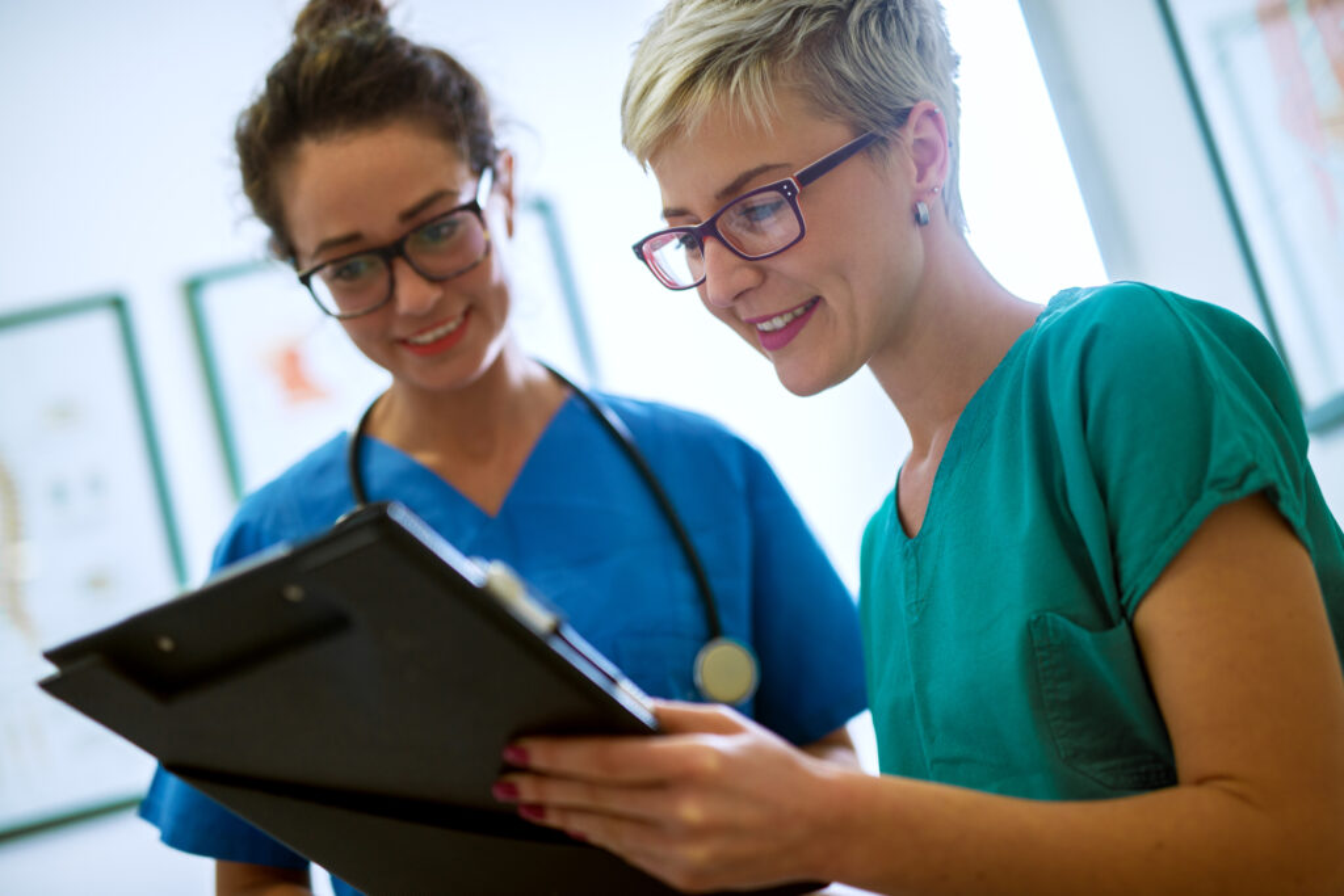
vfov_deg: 27.0
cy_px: 448
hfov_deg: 39.6
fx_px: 1867
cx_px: 672
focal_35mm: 50
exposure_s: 1/100
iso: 400
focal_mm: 50
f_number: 1.8
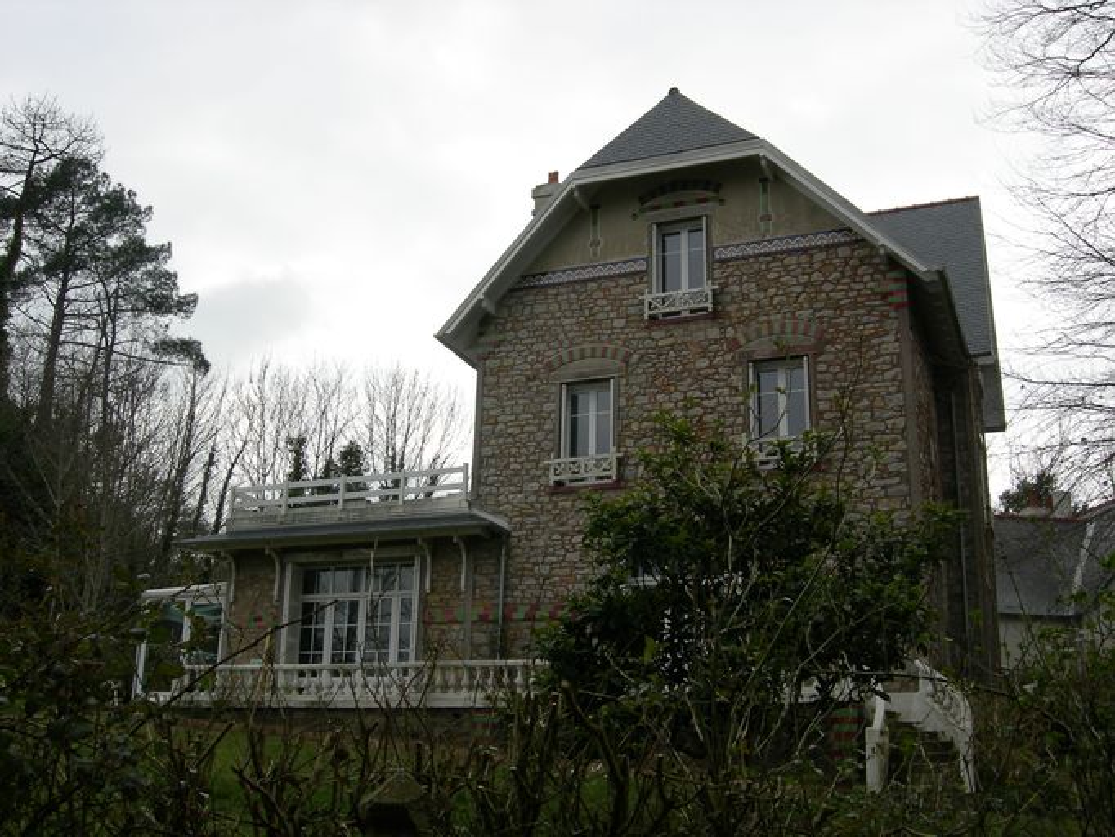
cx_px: 558
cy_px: 418
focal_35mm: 38
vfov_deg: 37.7
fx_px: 1224
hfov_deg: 49.0
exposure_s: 1/195
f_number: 5.6
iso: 64
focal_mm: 8
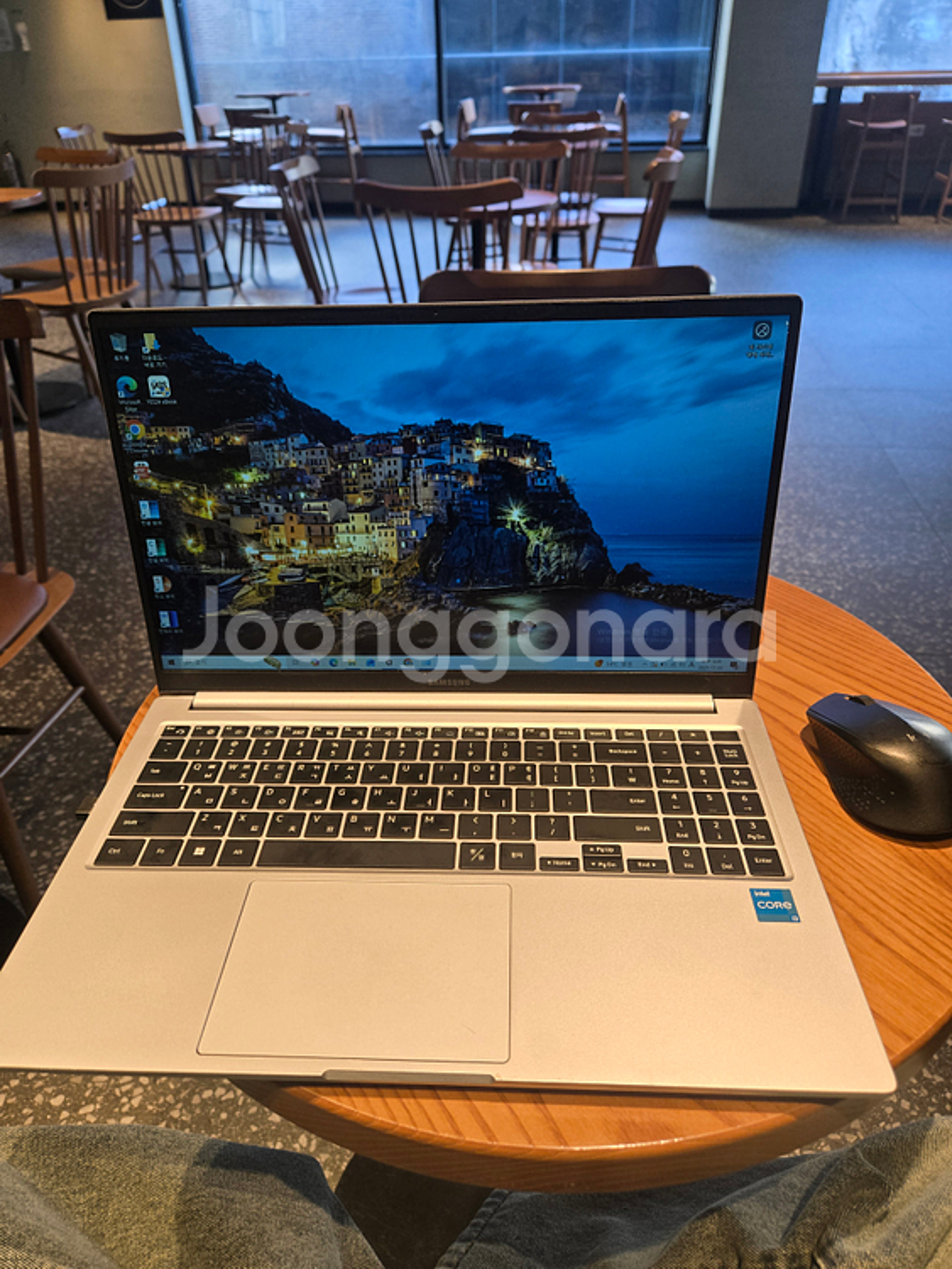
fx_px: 843
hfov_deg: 58.9
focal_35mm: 23
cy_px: 634
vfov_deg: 73.9
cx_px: 476
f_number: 1.8
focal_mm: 5.4
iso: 100
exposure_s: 1/180
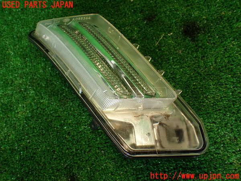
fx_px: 223
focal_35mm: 32
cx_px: 120
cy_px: 90
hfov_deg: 56.8
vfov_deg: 44.2
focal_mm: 5.79
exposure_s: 1/60
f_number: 2.4
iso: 200
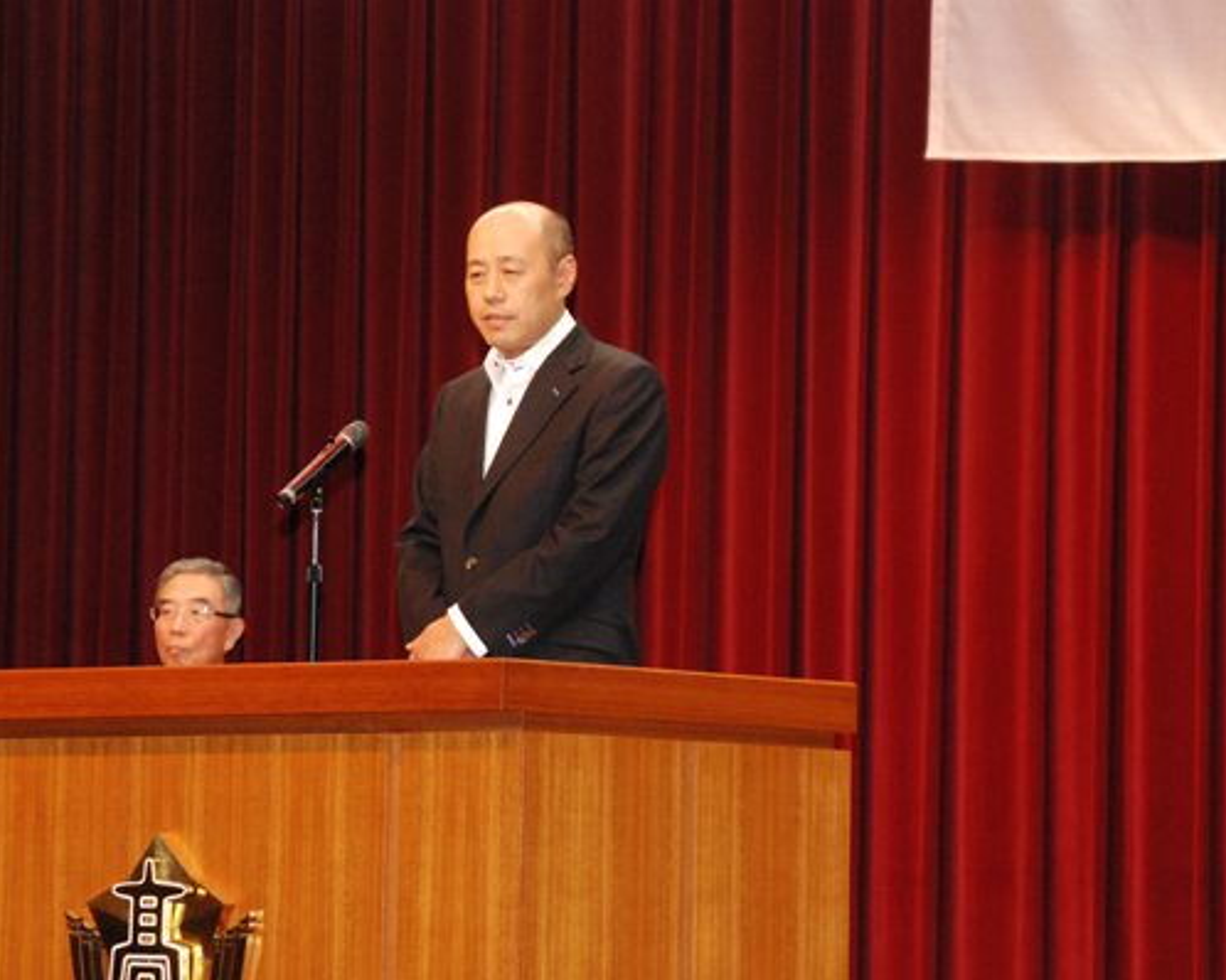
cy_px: 492
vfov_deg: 9.1
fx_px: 6166
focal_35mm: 170
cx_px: 529
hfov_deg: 11.4
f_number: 5.6
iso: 1600
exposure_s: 1/60
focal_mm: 100
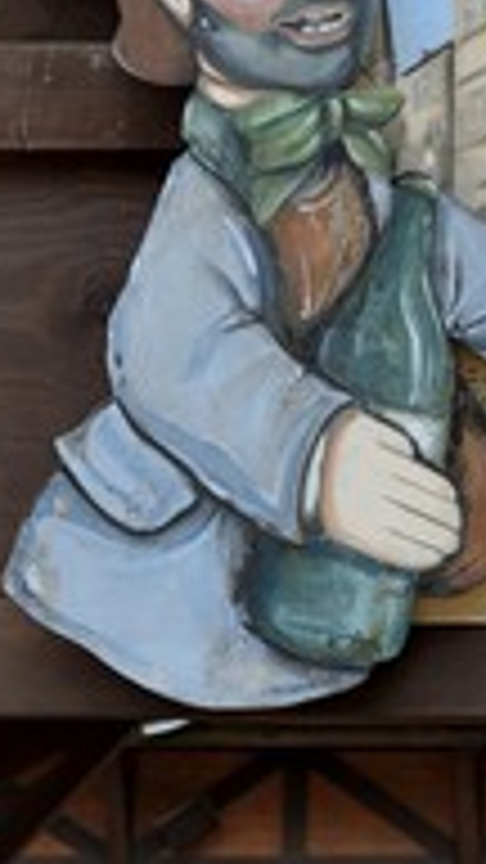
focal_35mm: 179
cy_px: 248
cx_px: 810
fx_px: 4101
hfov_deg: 6.7
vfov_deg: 12.0
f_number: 6.3
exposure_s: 1/200
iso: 200
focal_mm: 78
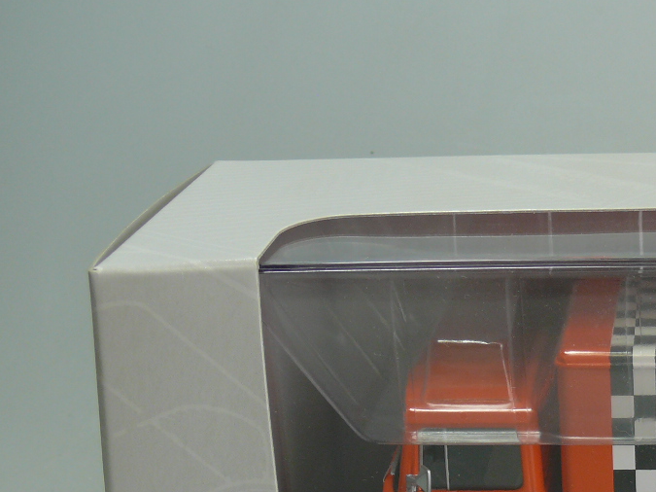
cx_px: 708
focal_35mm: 83
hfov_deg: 22.3
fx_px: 1573
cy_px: 493
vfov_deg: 17.4
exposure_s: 1/100
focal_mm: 7.4
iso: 100
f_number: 3.6
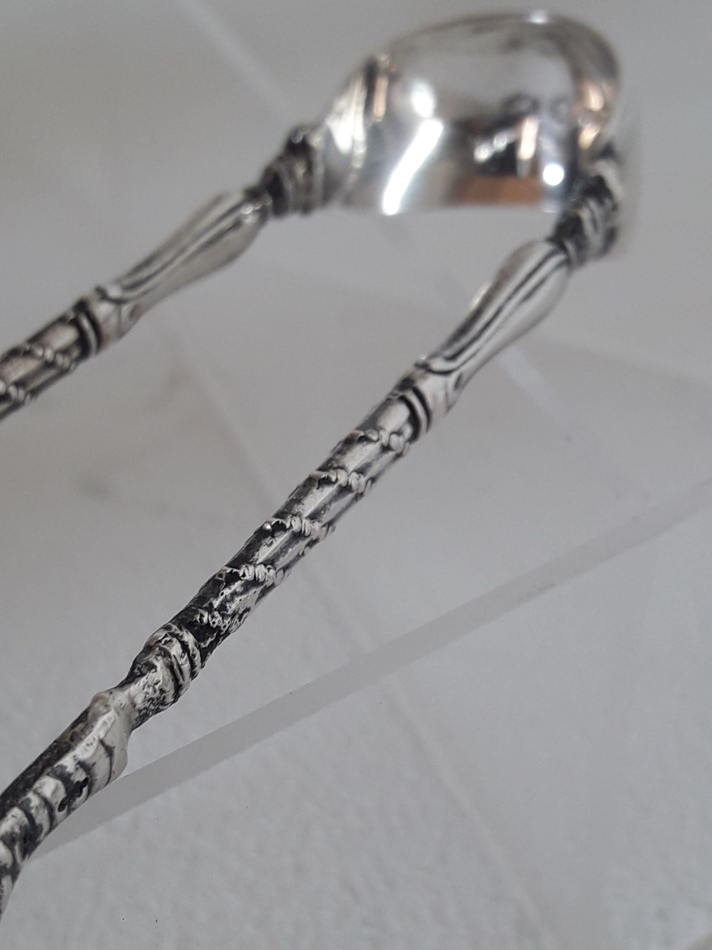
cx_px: 356
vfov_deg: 63.4
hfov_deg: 49.7
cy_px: 475
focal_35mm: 28
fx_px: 768
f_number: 1.9
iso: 40
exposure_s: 1/100
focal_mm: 3.7
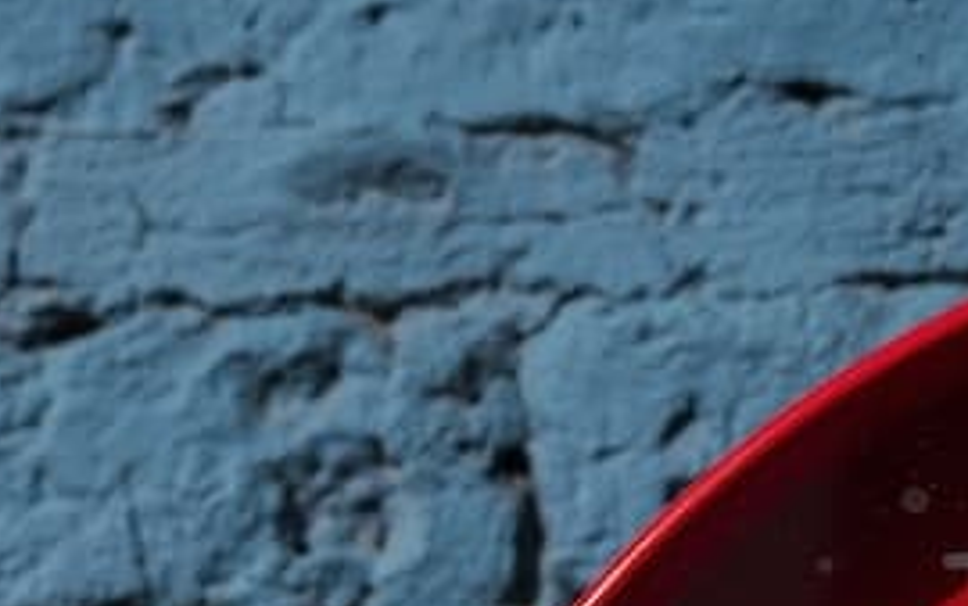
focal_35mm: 340
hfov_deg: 6.1
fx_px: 8973
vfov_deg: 3.8
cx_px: 1506
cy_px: 1606
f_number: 7.1
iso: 200
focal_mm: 50
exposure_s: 1/1000
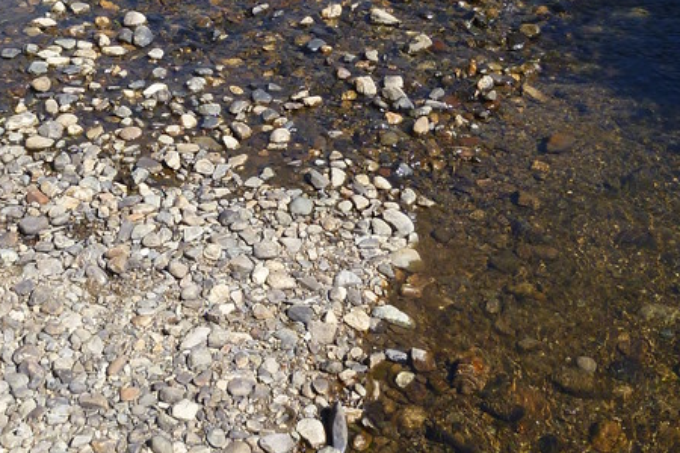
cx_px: 233
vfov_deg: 18.0
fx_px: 1398
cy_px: 8
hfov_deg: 27.2
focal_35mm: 74
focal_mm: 4.5
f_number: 3.3
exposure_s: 1/400
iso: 80
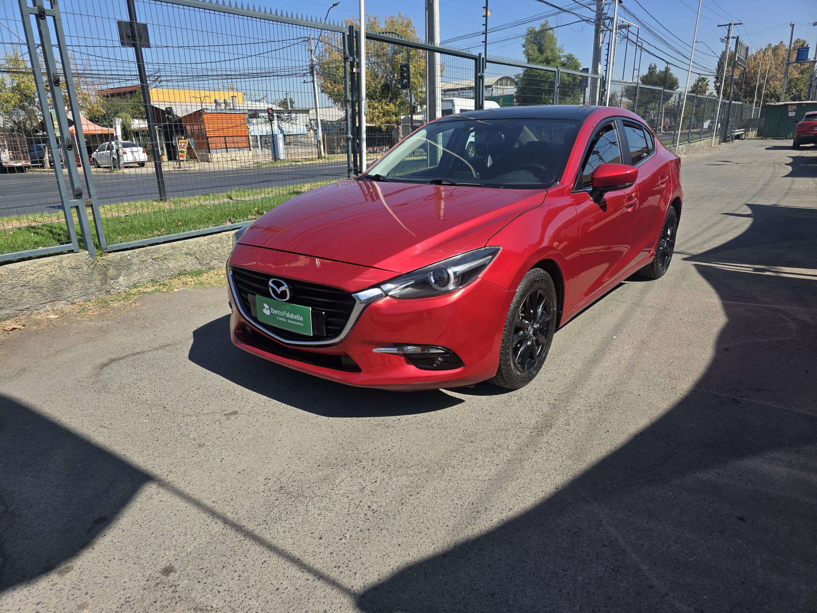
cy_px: 306
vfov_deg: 58.9
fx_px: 543
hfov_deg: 73.9
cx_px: 408
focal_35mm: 23
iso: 12
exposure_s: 1/677
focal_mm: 6.3
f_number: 1.7
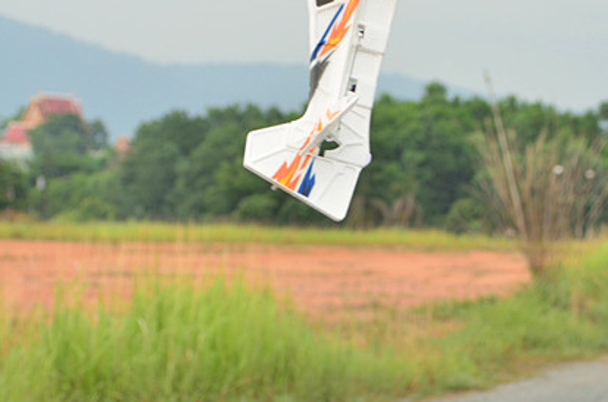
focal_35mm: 218
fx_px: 3671
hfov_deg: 9.5
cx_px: 371
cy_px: 52
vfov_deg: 6.3
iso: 320
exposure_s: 1/400
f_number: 5.6
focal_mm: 75
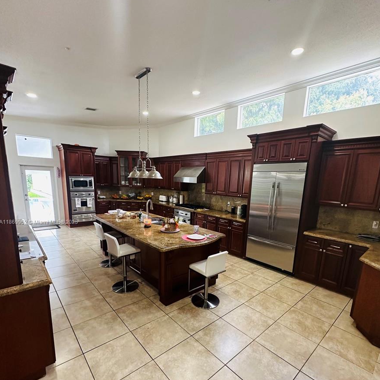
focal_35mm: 17
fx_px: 211
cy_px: 222
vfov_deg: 83.2
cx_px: 194
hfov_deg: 84.0
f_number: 2.2
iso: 250
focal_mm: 2.22
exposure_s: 1/60
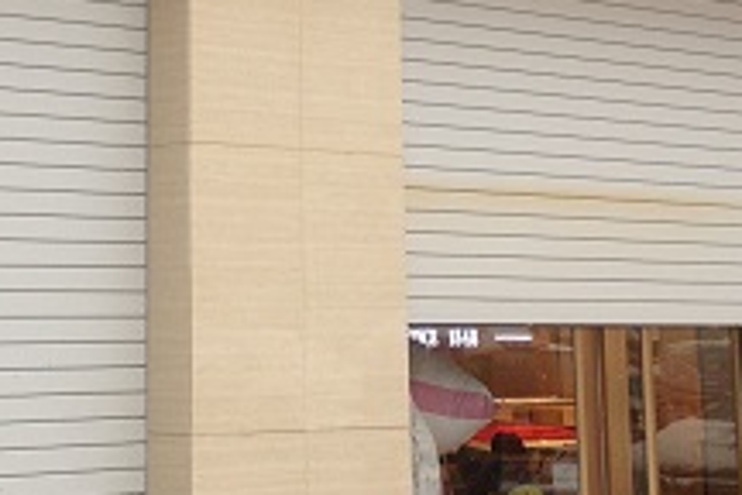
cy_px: -3
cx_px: 189
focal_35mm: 101
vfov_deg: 13.4
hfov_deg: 20.1
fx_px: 2082
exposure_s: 1/389
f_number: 2.4
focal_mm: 4.28
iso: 50
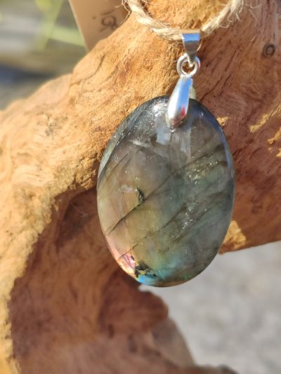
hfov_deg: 53.1
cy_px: 187
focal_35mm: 26
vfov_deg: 67.3
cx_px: 140
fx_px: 281
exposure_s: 1/550
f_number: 1.75
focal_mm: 4.77
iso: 112
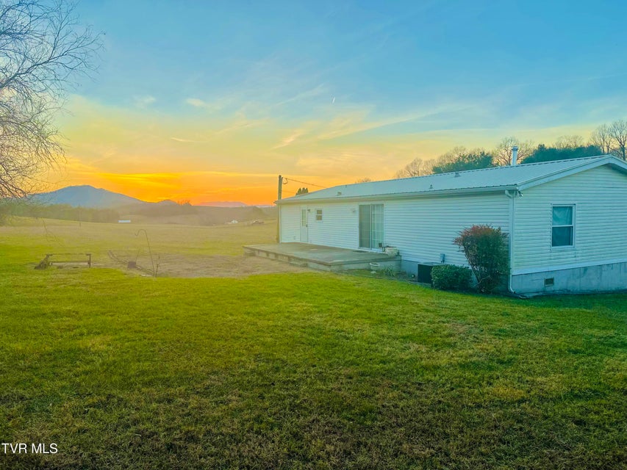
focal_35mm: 24
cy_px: 235
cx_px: 314
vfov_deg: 56.8
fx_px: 435
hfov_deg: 71.6
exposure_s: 1/1227
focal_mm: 6.86
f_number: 1.78
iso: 80
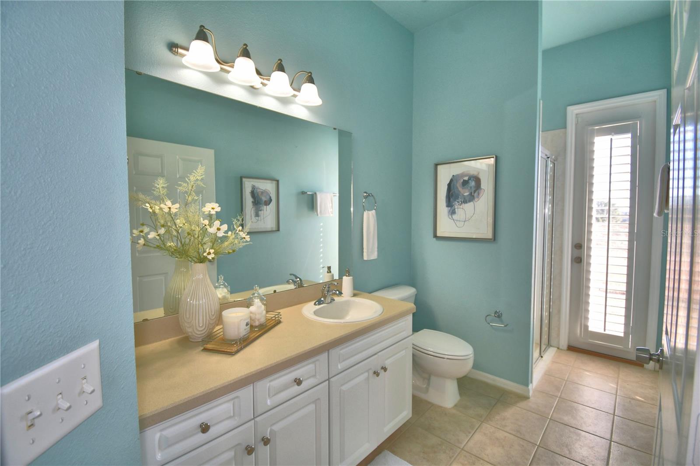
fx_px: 292
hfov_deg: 100.4
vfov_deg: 77.3
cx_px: 350
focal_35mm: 15
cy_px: 233
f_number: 4.5
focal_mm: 10
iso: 160
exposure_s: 1/60
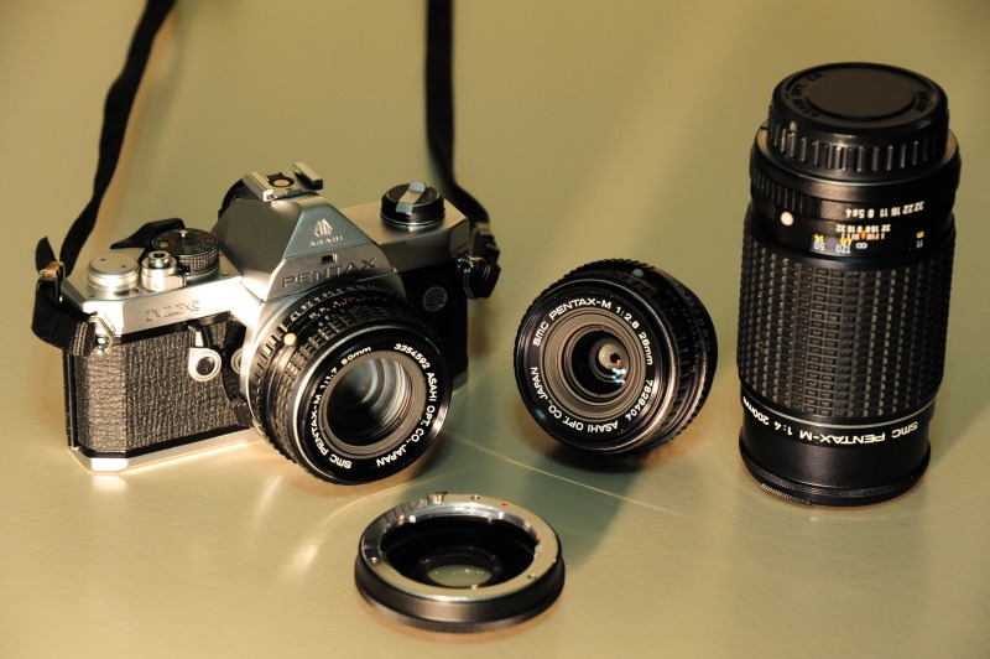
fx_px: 4396
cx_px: 495
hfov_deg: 12.8
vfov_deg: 8.6
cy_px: 330
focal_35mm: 160
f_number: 8
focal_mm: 160
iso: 3200
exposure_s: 1/25
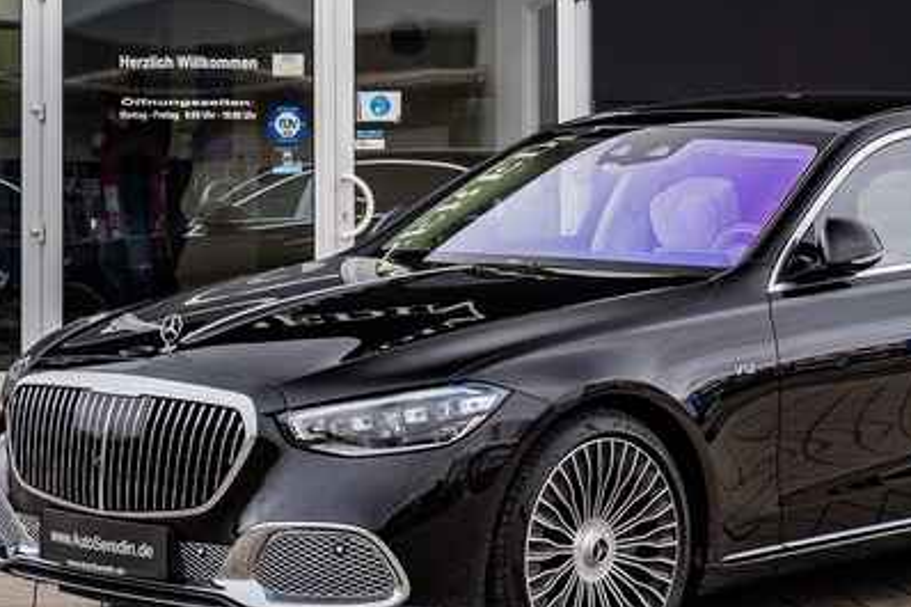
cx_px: 673
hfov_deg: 31.4
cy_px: 385
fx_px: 1594
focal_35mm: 63
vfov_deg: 21.5
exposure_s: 1/200
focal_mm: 38
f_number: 4
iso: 640
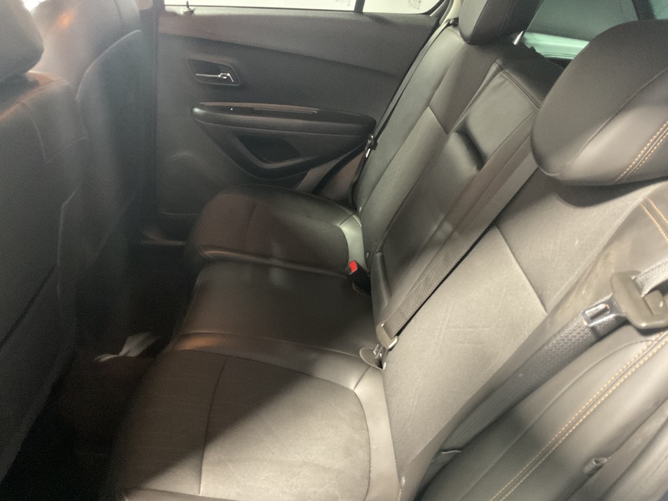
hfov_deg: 61.7
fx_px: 560
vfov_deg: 48.2
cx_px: 334
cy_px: 250
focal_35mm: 29
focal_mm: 3
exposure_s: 1/20
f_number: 1.8
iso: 500
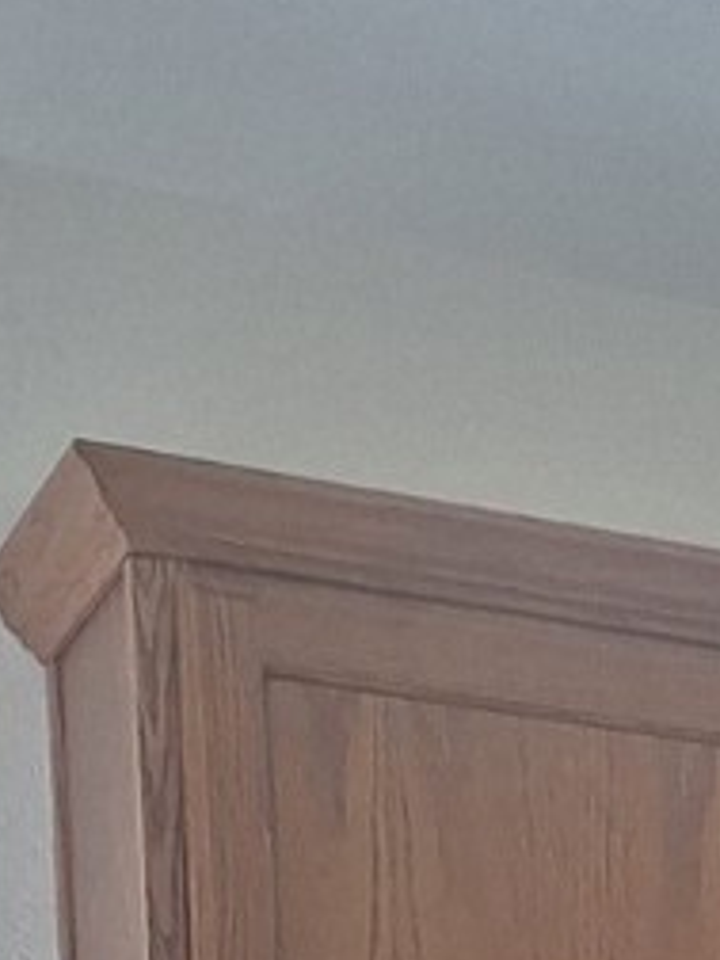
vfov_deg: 11.6
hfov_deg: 9.5
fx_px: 3883
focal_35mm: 140
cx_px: 1707
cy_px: 2290
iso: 40
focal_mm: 5.54
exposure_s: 1/100
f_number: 1.8
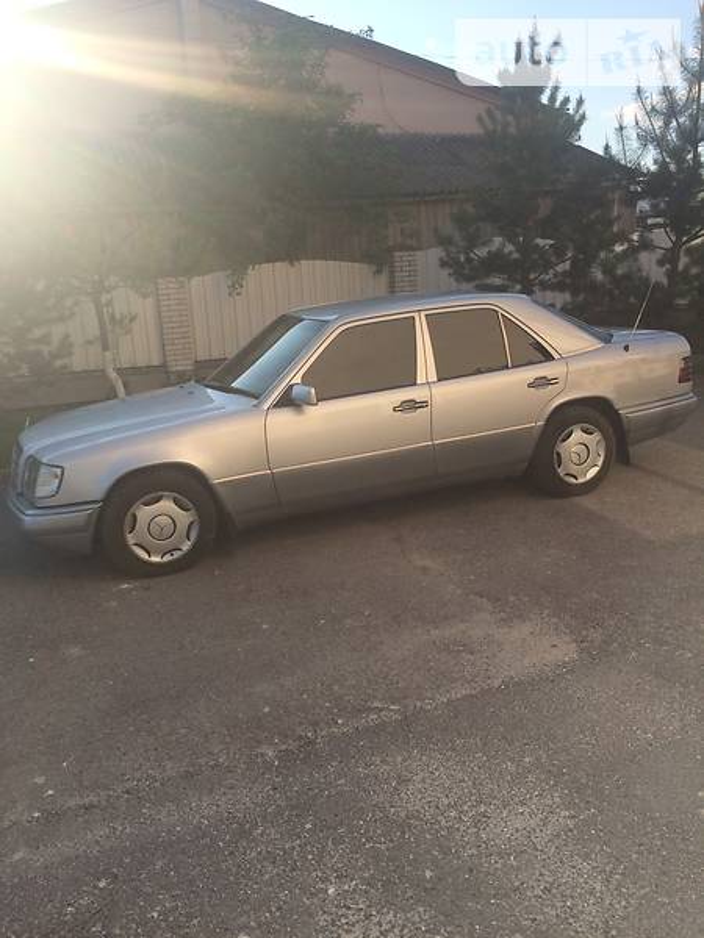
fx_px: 786
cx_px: 352
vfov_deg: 61.7
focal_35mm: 29
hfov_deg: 48.2
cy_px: 469
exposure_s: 1/1282
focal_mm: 4.2
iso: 32
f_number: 2.2
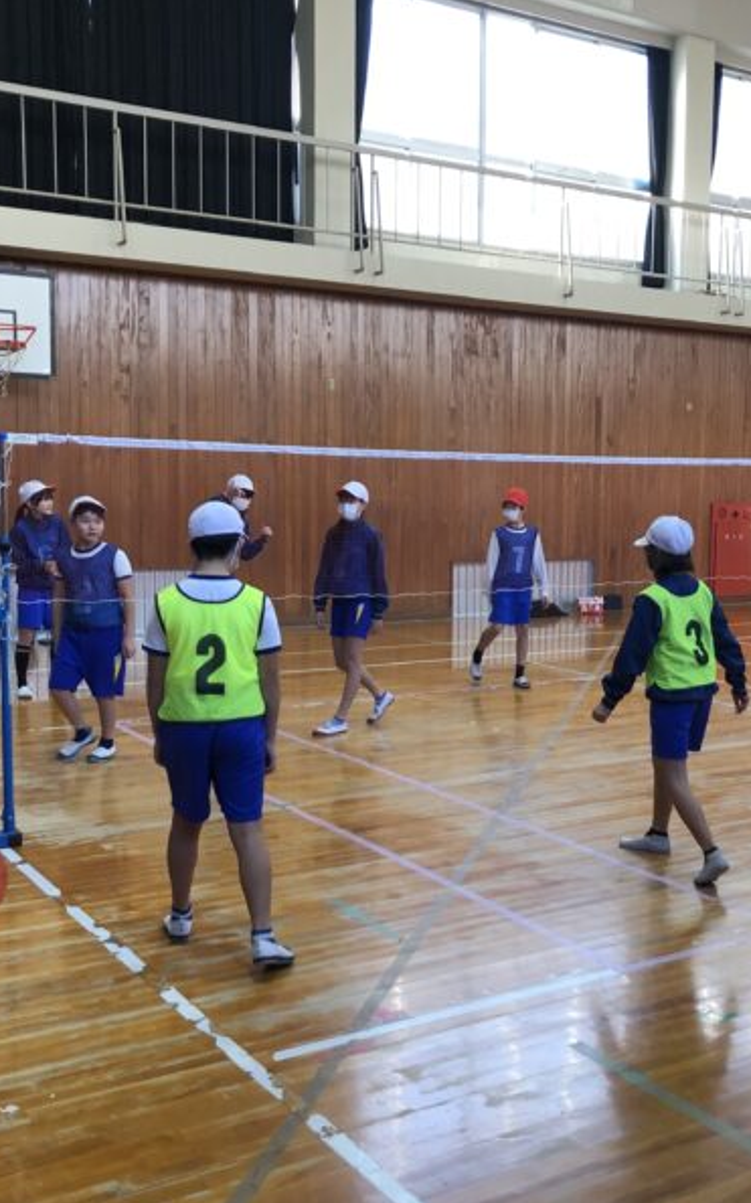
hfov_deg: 30.8
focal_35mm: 41
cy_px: 615
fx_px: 1343
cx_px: 549
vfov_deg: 48.2
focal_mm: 3.99
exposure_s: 1/40
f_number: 1.8
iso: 25
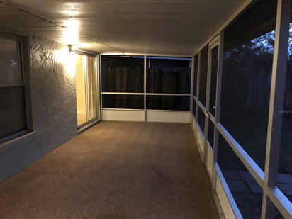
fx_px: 245
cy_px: 111
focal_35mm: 29
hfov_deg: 61.7
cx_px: 145
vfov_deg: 48.2
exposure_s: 1/4
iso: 100
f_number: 1.8
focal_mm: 3.99
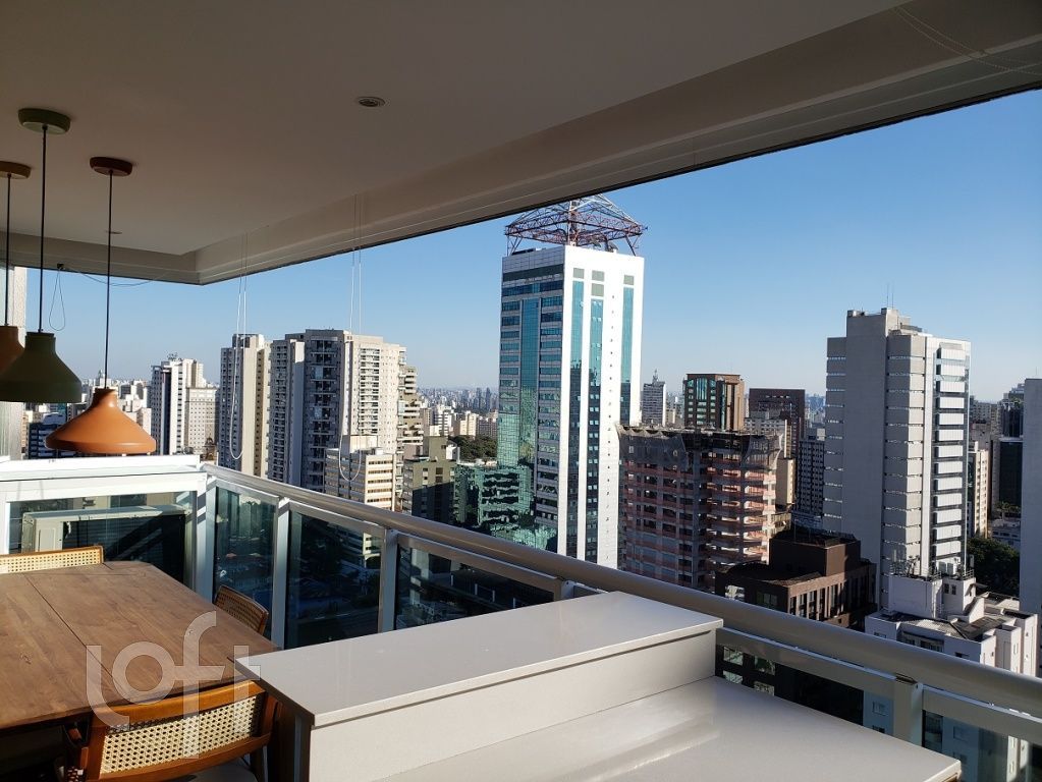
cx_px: 521
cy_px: 391
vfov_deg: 53.1
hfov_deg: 67.3
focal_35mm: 26
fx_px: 783
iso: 50
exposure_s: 1/1370
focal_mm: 4.3
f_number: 2.4
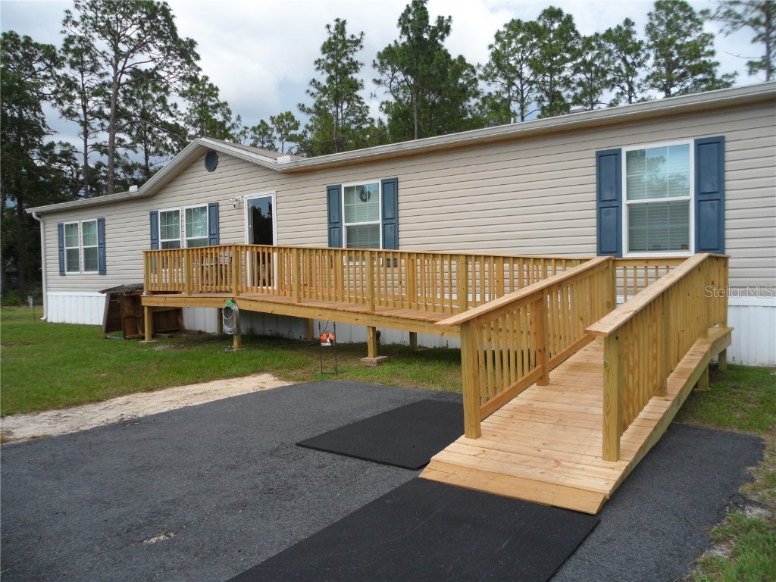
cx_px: 388
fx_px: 605
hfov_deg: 65.3
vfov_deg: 51.4
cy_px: 291
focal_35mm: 27
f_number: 3.5
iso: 80
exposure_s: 1/750
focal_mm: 4.9
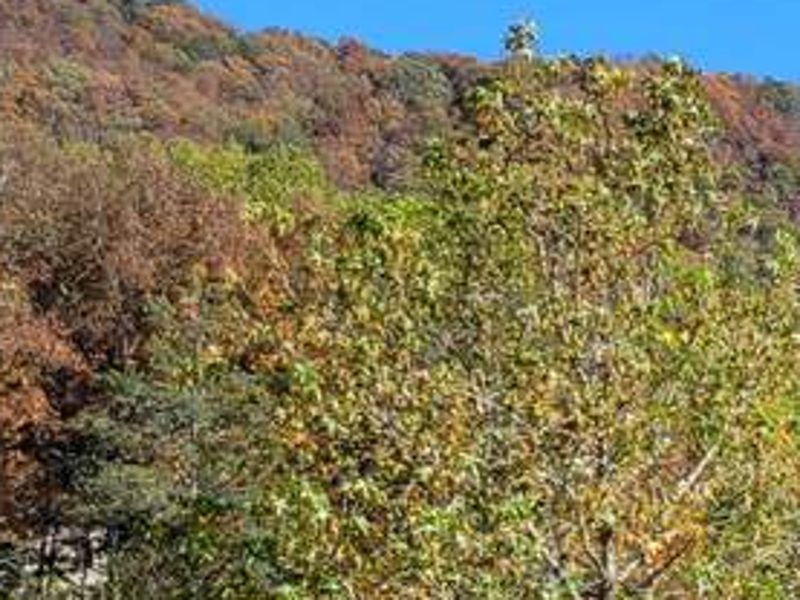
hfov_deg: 13.3
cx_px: 1770
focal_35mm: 120
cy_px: 672
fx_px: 2774
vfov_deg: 12.1
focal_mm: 5.4
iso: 40
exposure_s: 1/1476
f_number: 1.8
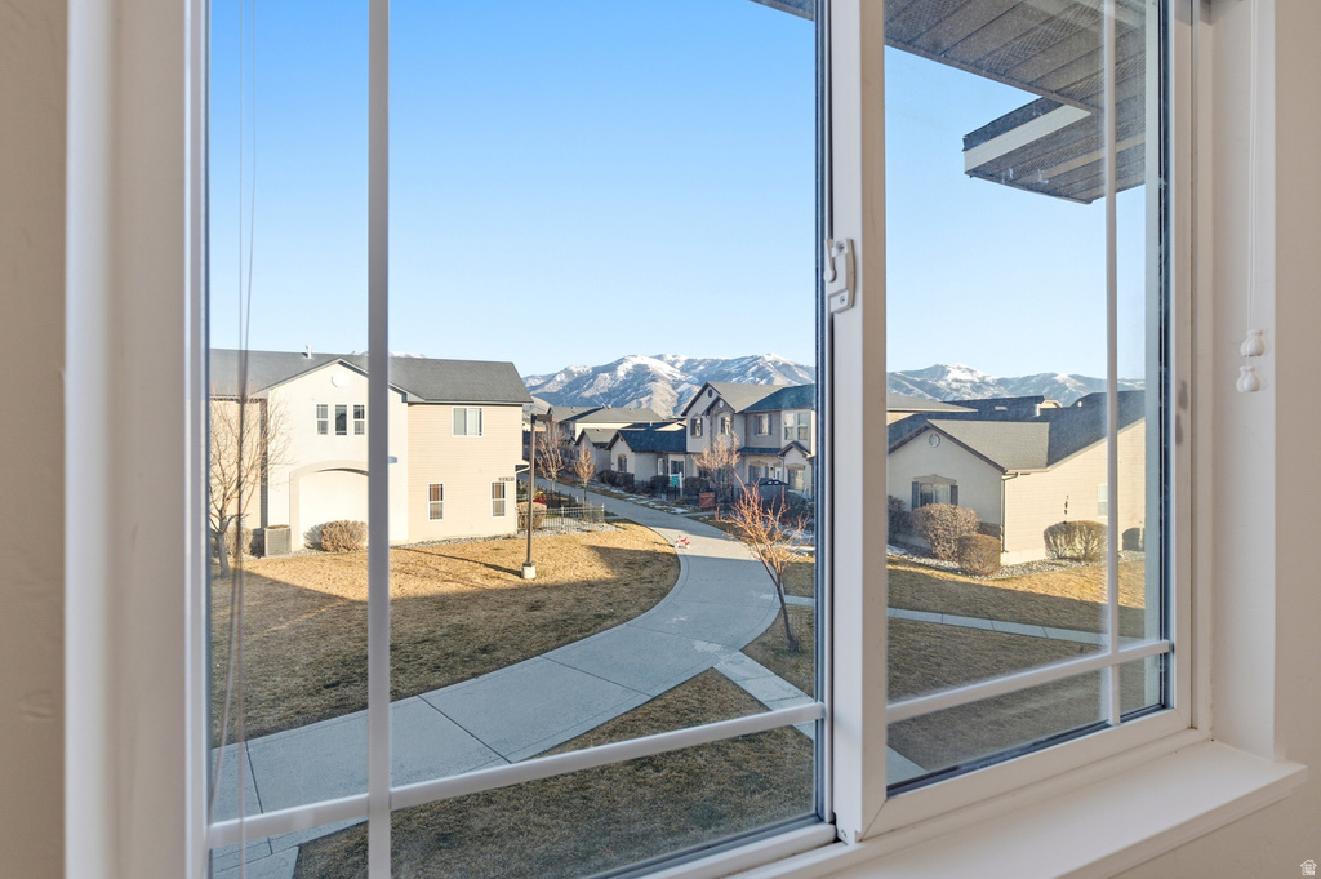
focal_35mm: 17
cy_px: 440
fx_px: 623
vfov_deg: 70.3
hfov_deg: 93.3
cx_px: 660
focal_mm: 17
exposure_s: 1/8000
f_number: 8
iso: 800
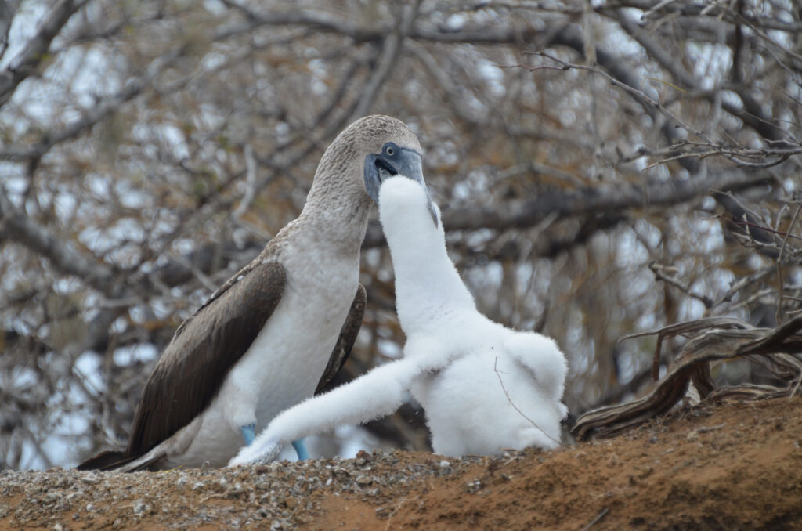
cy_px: 266
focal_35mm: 450
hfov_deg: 4.6
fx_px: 10003
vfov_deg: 3.0
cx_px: 401
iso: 400
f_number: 5.6
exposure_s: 1/250
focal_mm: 300
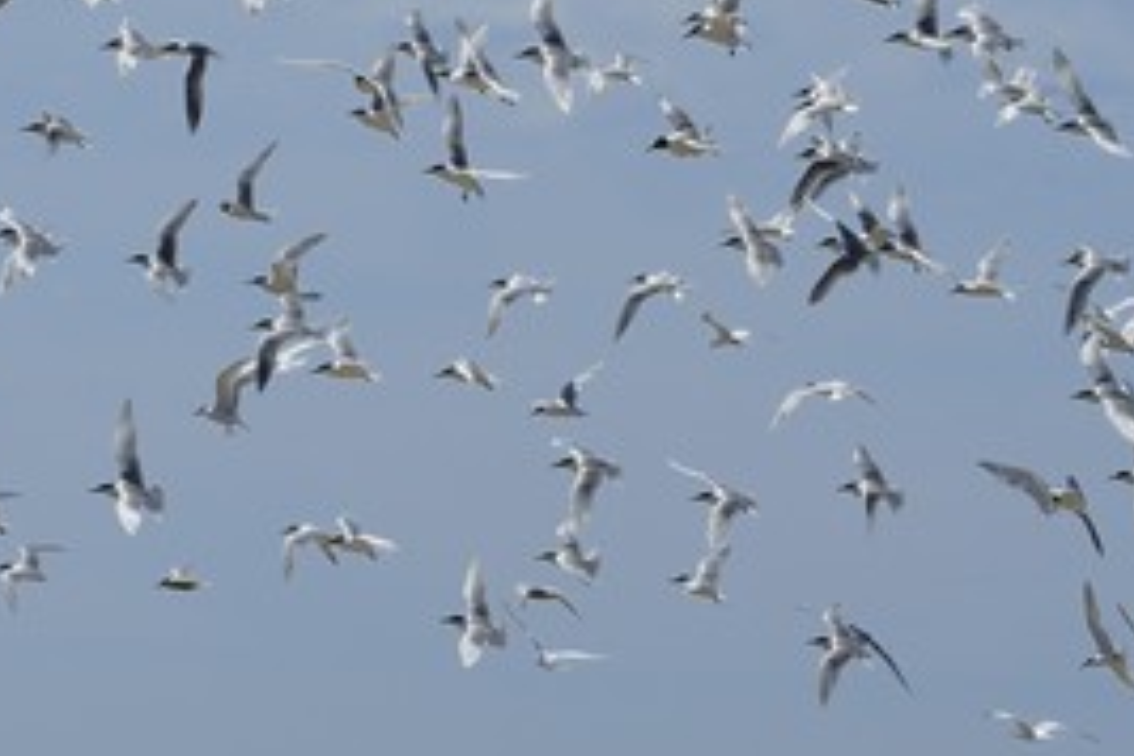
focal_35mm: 315
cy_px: 178
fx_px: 9922
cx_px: 565
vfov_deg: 4.4
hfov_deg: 6.5
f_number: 11
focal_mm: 200
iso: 200
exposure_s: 1/640
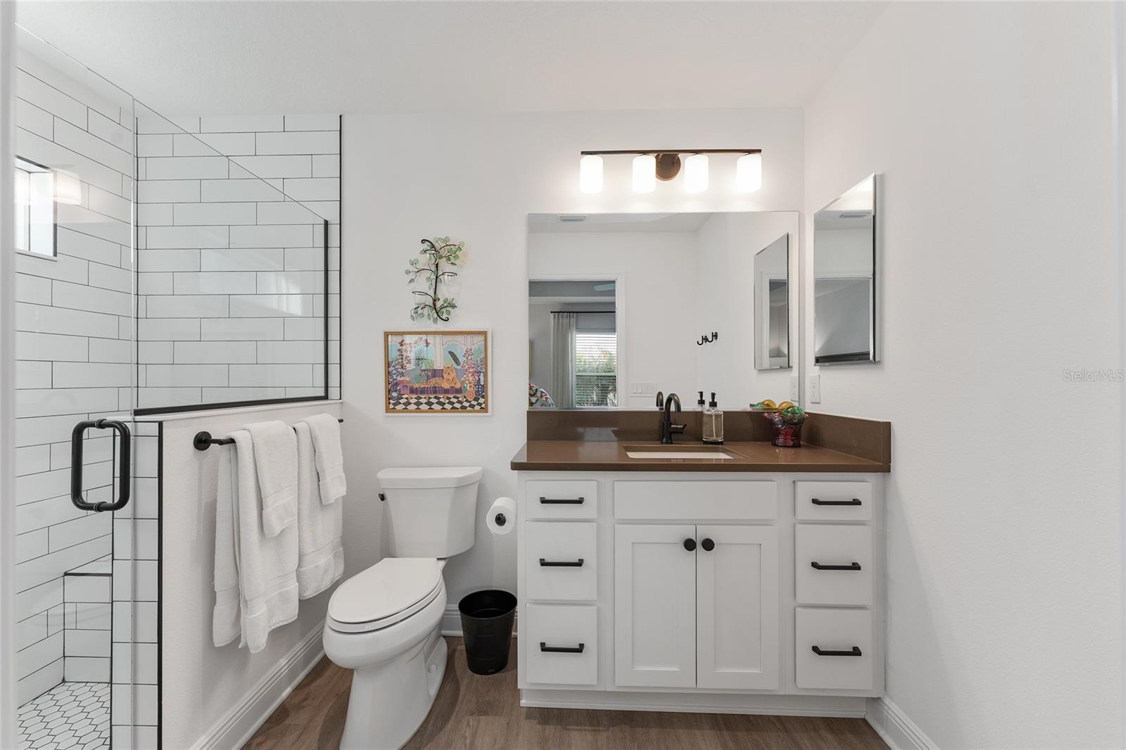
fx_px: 438
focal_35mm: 14
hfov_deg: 104.3
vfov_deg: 81.2
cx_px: 563
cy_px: 375
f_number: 7.1
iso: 400
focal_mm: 14
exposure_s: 1/30
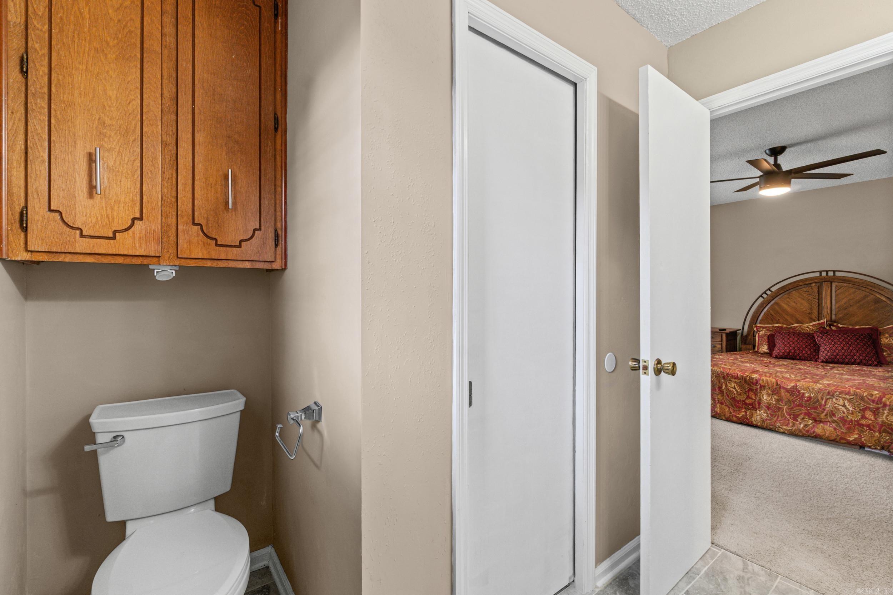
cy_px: 298
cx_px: 446
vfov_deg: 77.3
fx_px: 372
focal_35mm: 15
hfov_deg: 100.4
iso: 250
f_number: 9
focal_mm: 10
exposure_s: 1/2
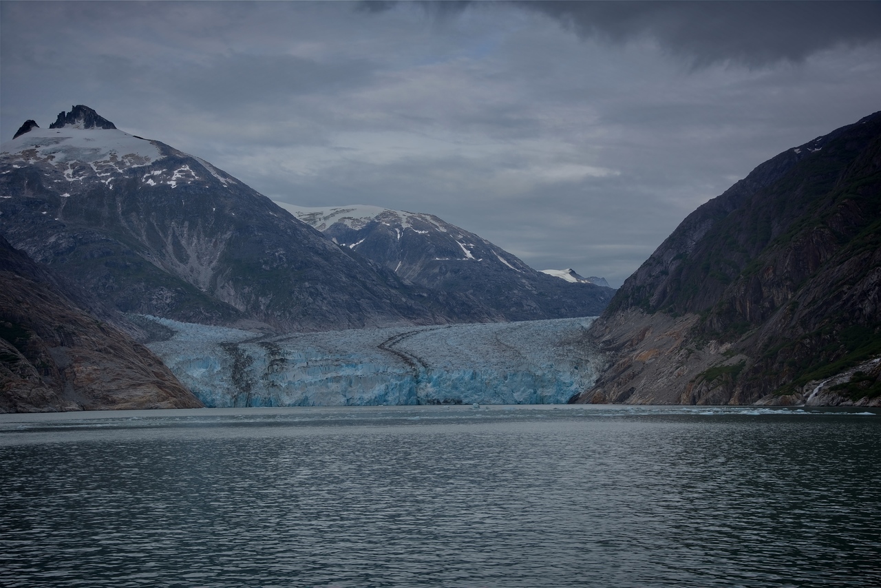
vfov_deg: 26.0
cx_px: 440
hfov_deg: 38.2
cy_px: 294
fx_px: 1273
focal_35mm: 52
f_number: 9
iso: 100
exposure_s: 1/320
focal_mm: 52
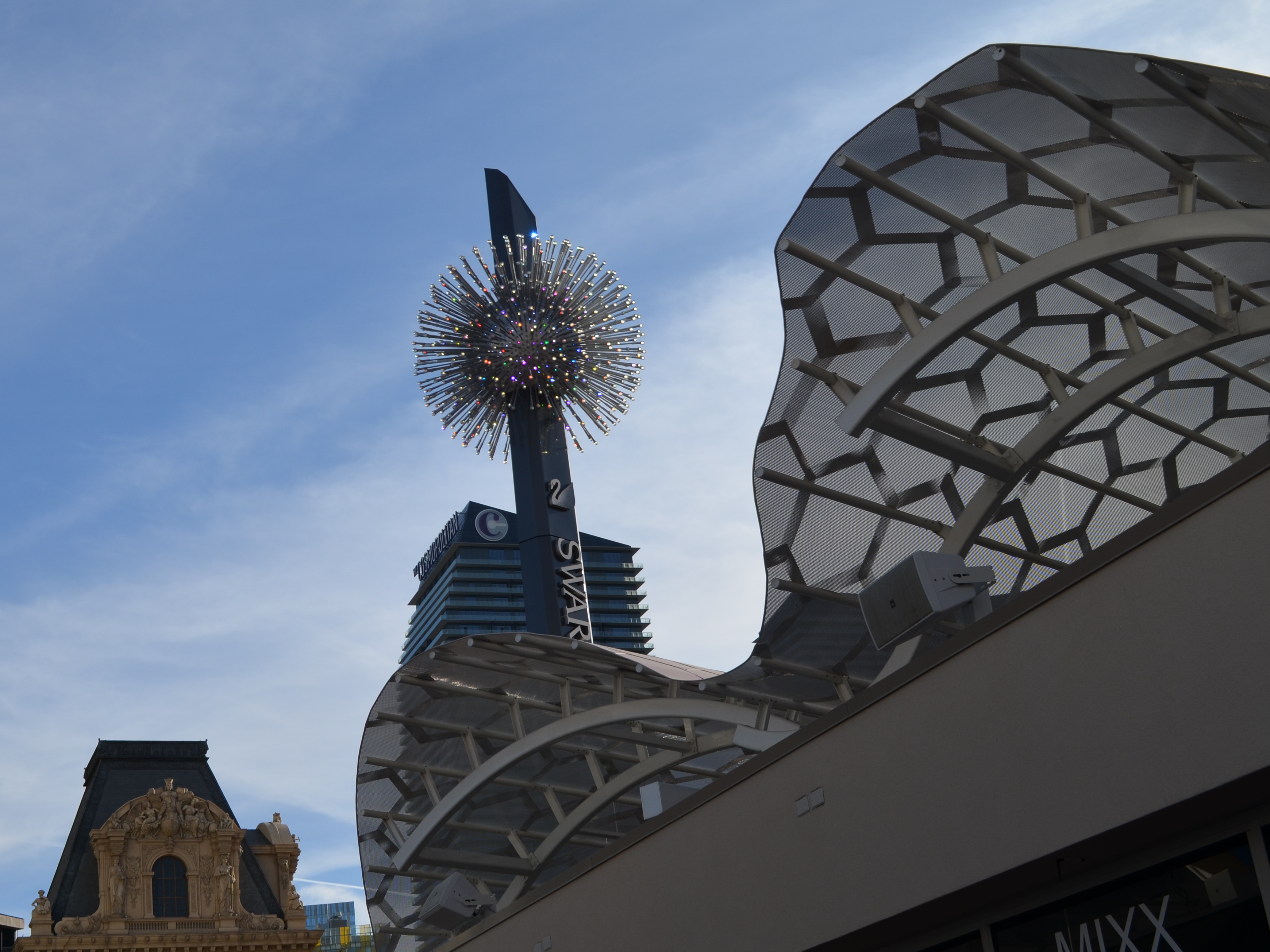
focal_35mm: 53
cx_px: 420
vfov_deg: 27.5
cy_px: 449
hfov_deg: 35.8
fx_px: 1944
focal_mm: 26
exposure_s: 1/320
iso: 100
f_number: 9
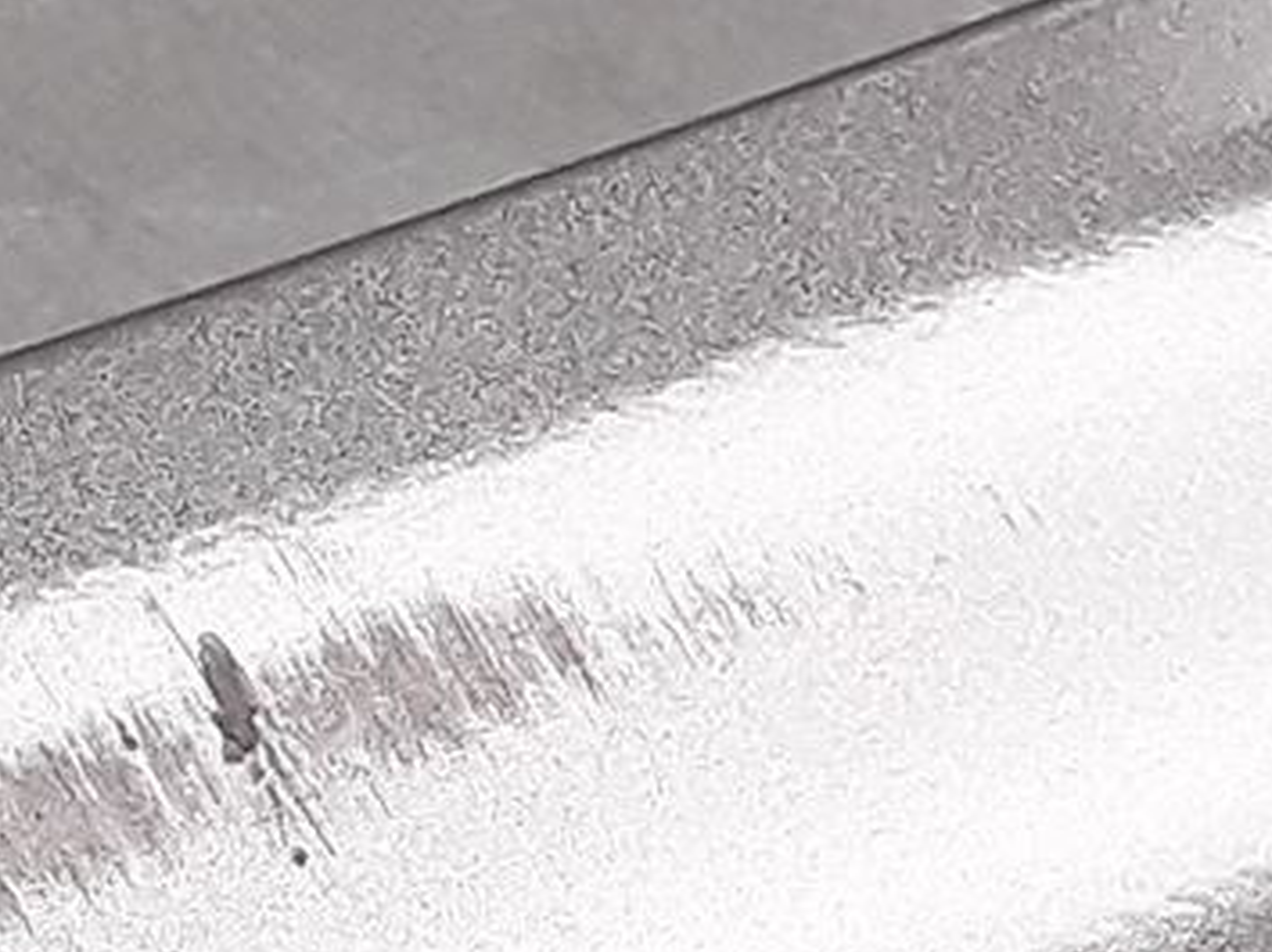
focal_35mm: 162
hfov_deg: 12.2
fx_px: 5949
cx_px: 848
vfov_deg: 8.5
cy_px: 2094
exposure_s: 1/163
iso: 100
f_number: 1.9
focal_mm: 2.91
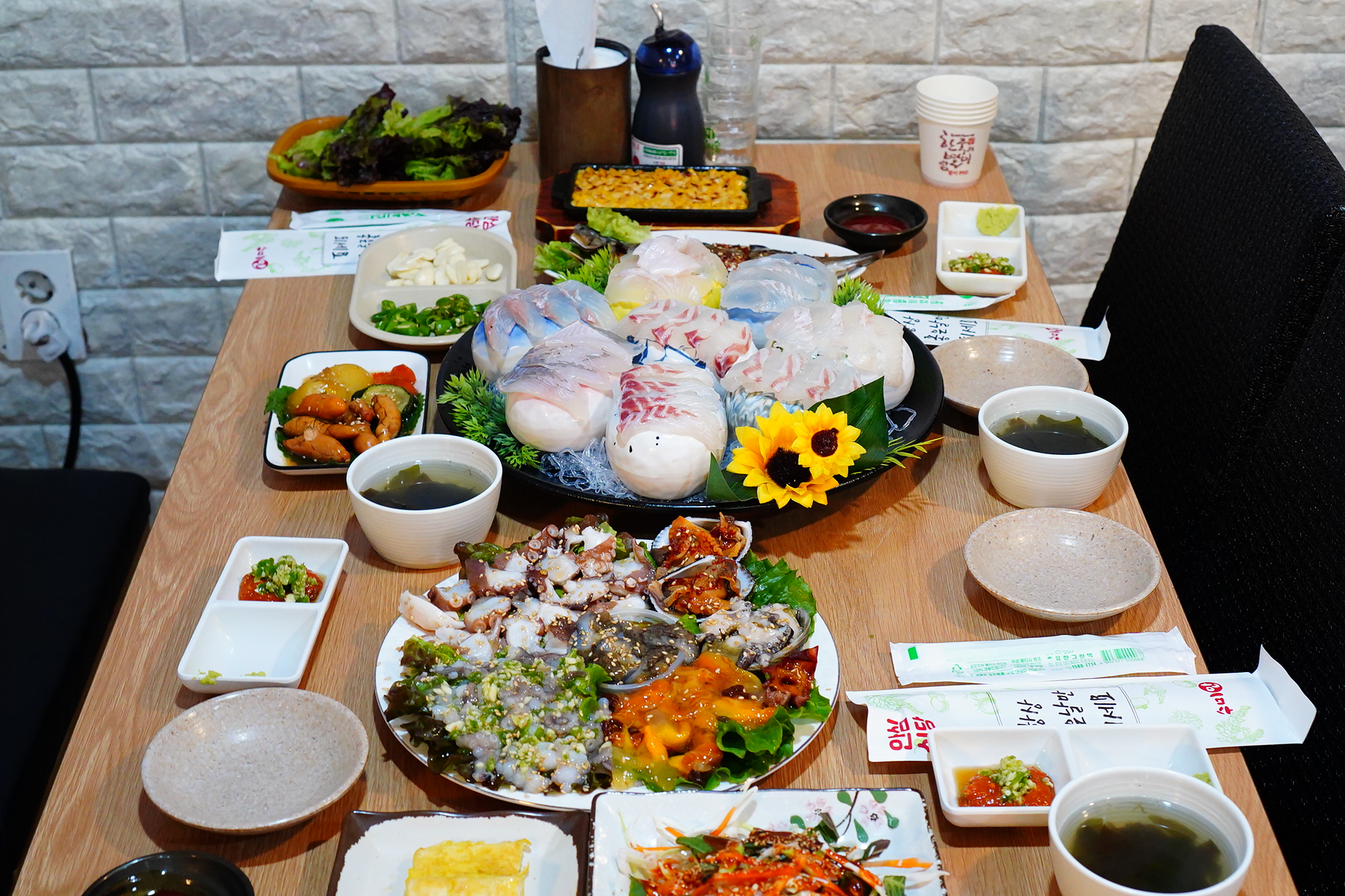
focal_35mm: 52
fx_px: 1943
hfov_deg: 38.2
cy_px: 448
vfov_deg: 26.0
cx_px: 672
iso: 2500
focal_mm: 35
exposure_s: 1/60
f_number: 5
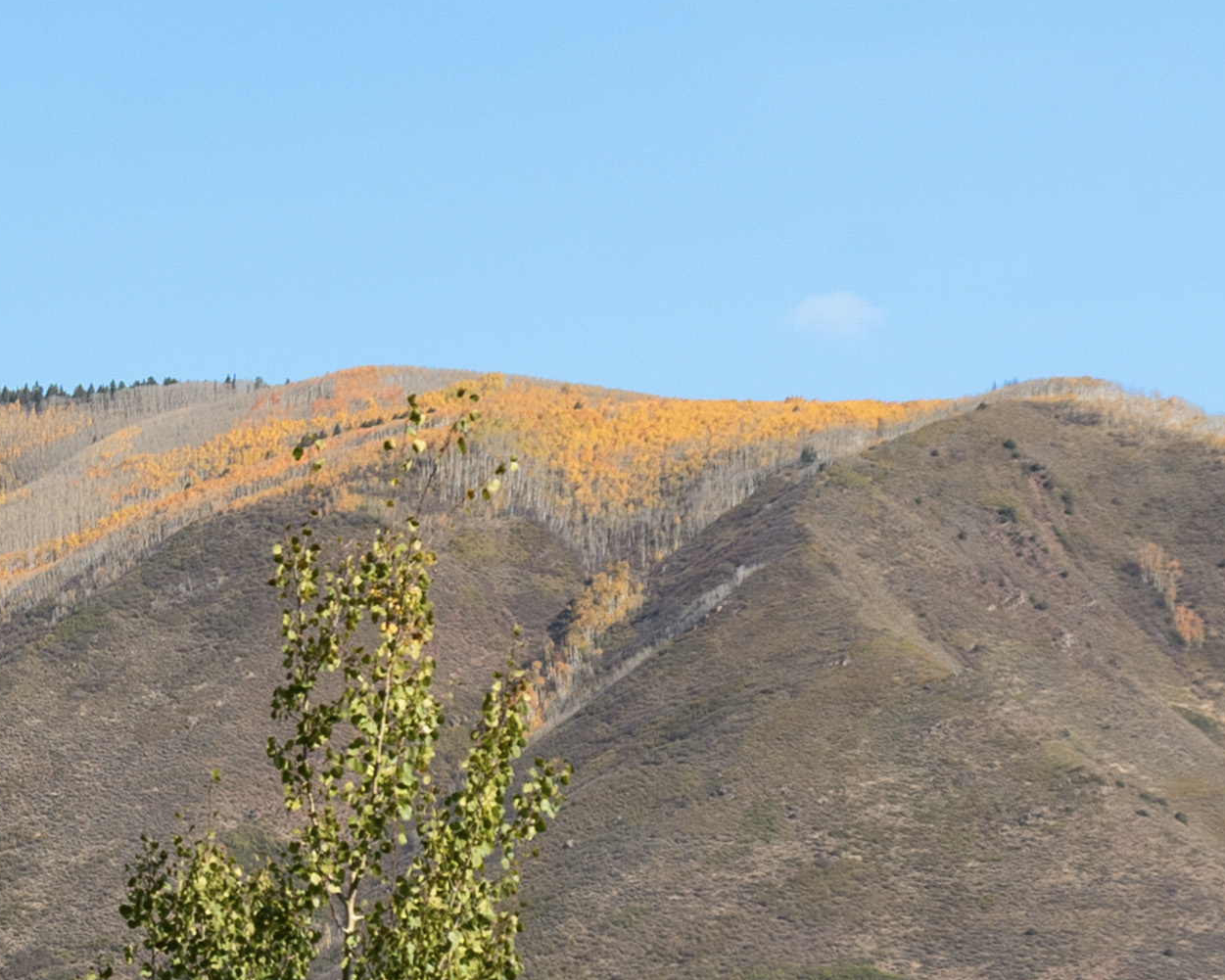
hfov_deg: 11.8
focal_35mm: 158
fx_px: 5729
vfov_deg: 9.7
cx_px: -391
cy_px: 974
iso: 80
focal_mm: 35
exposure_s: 1/320
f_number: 7.1
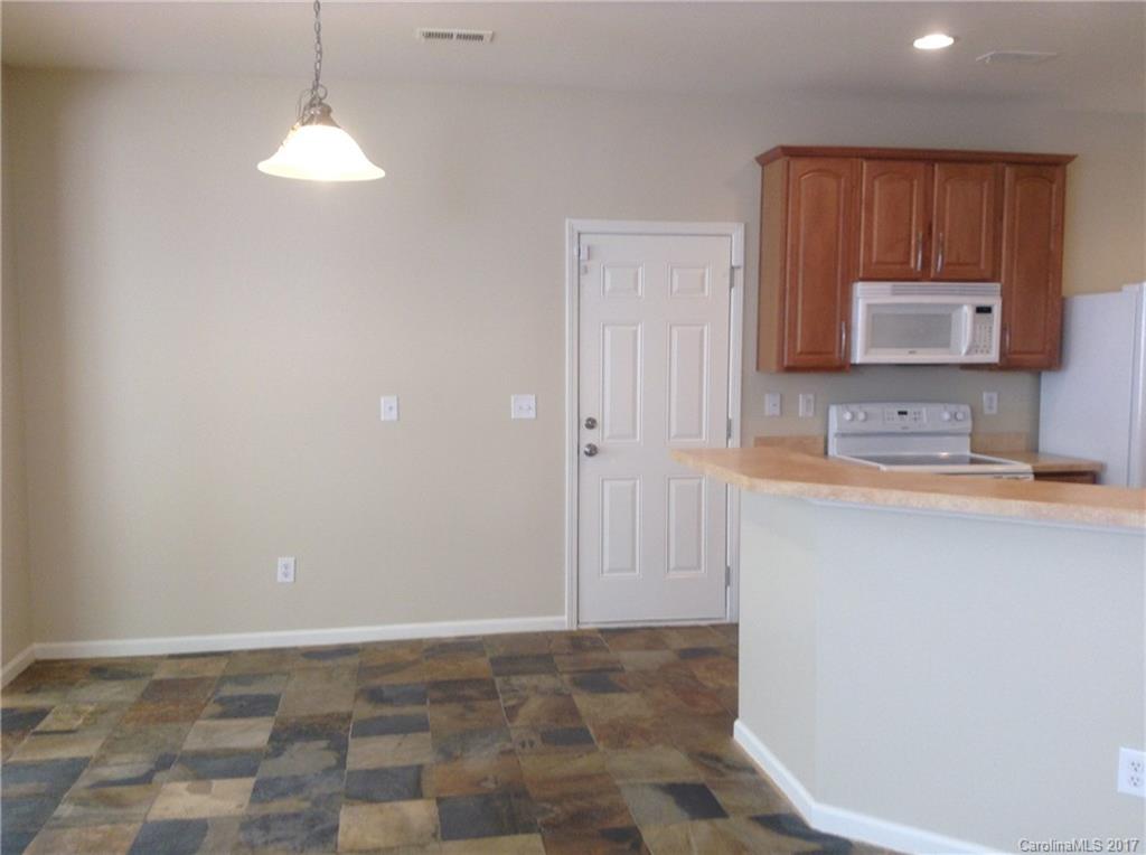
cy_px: 428
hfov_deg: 55.4
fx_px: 1090
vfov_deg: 42.8
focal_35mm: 33
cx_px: 573
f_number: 2.4
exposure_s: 1/25
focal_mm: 3.3
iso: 40
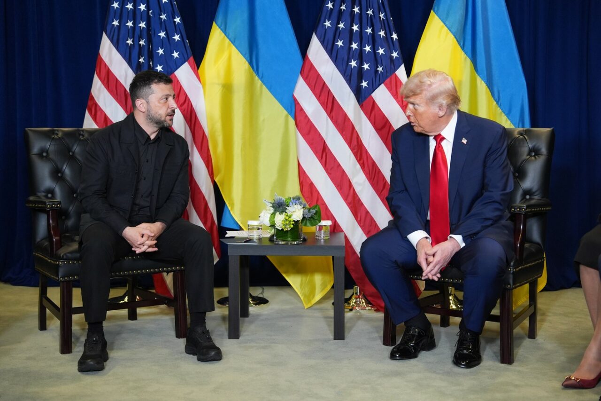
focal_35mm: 56
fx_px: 935
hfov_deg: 35.6
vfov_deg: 24.2
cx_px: 300
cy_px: 200
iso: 2000
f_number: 2.8
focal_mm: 56
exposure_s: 1/250
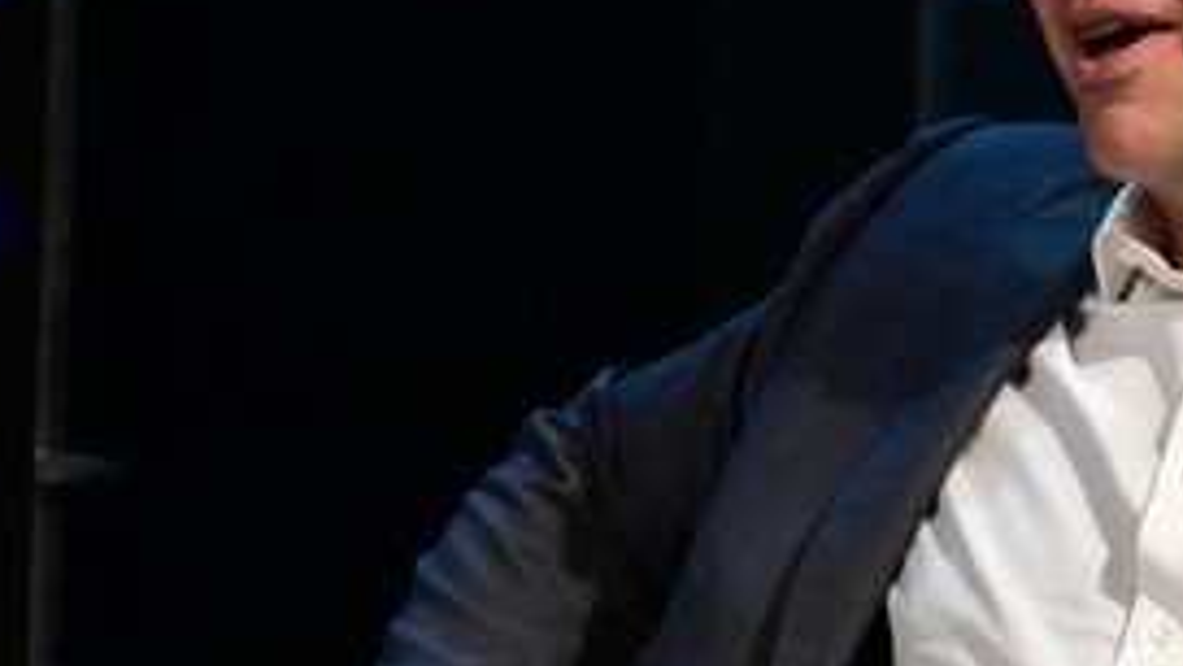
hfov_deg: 3.2
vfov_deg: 1.8
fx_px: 20985
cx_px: -592
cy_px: -270
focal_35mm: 669
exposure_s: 1/500
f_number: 9
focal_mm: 145
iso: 8000
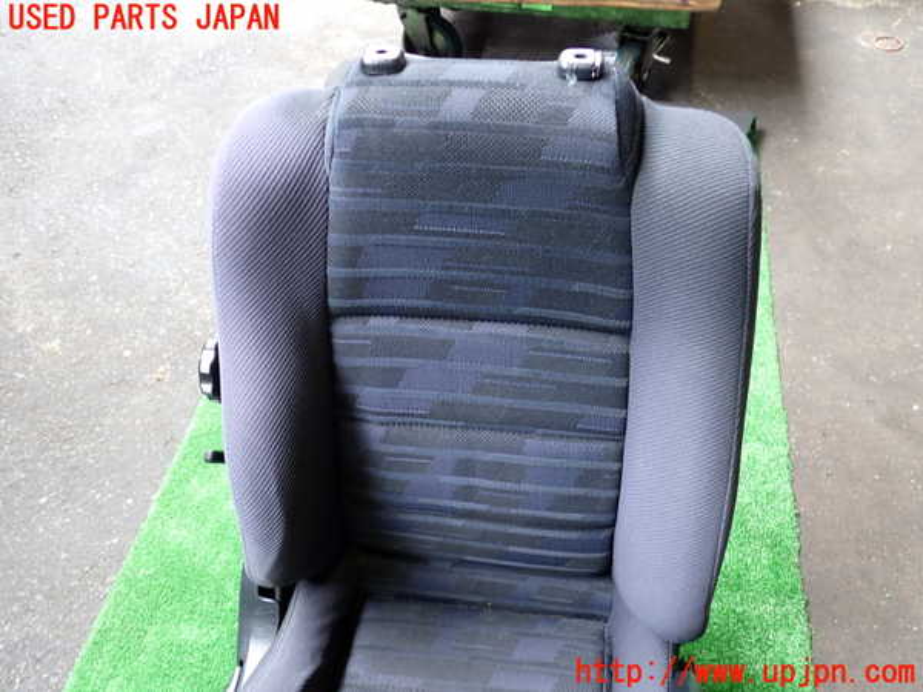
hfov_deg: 60.0
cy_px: 346
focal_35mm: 30
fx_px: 800
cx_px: 462
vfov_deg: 46.8
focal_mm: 5.4
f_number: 2.3
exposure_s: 1/50
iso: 200
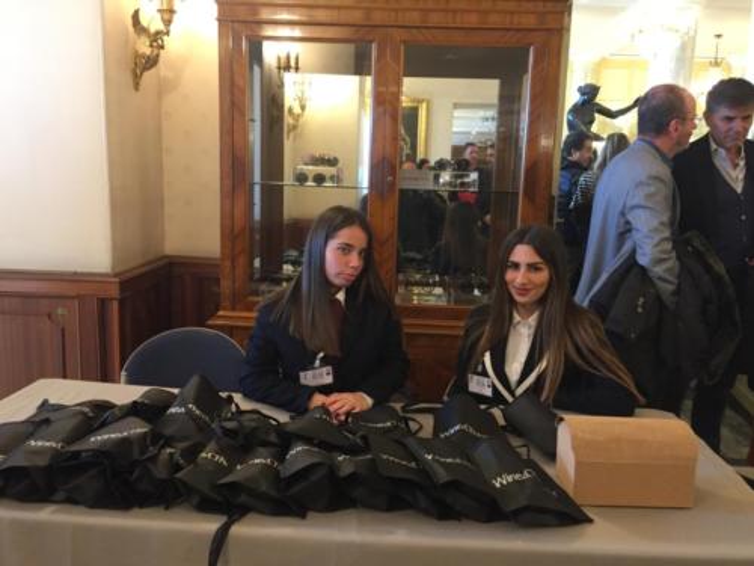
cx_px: 377
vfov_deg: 48.2
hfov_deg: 61.7
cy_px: 283
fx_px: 632
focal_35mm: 29
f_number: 2.2
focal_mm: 4.15
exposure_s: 1/33
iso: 200
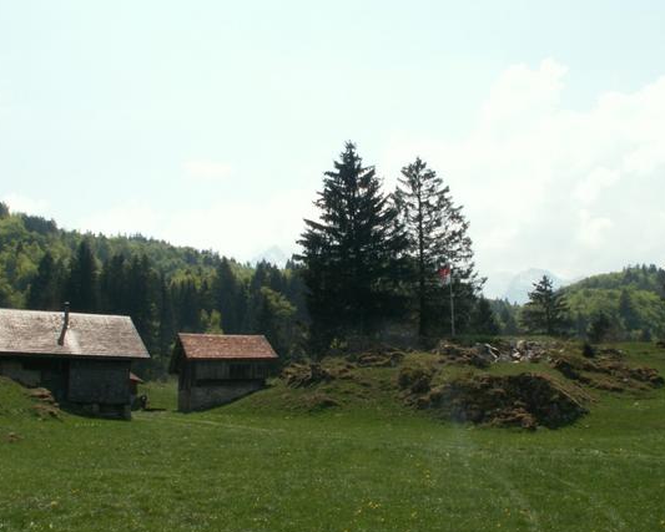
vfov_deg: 36.5
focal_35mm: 41
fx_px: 807
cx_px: 371
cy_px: 289
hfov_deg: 44.7
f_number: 8
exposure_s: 1/200
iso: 50
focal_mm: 5.86
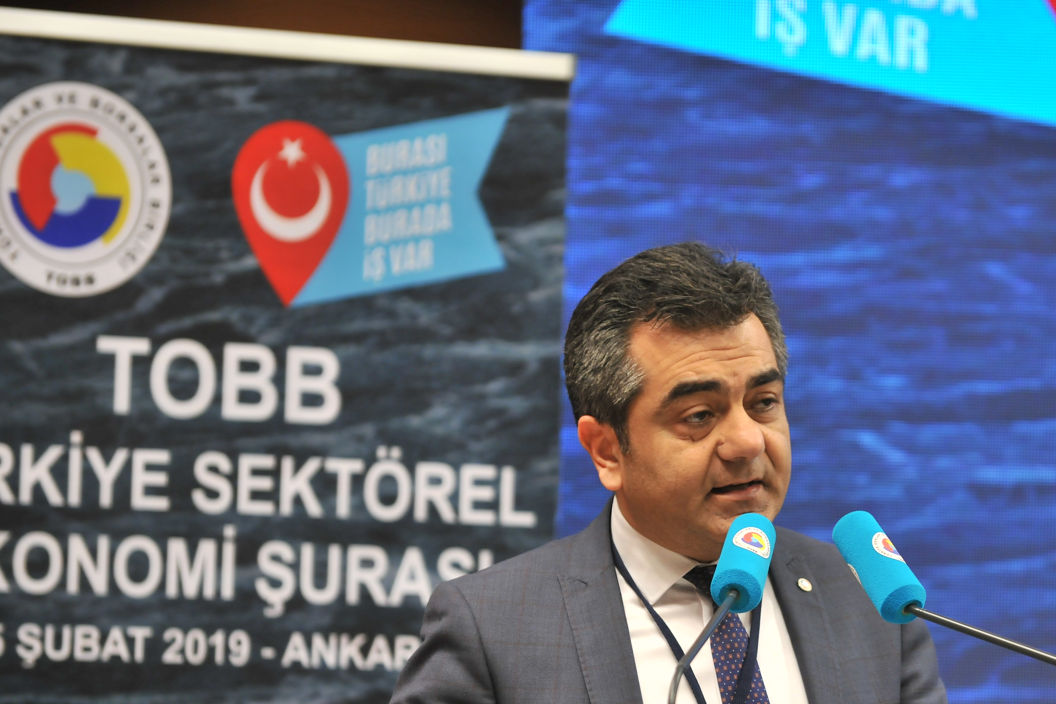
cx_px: 754
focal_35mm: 272
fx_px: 7978
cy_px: 569
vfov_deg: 5.0
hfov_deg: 7.6
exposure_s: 1/80
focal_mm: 160
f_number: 2.8
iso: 640
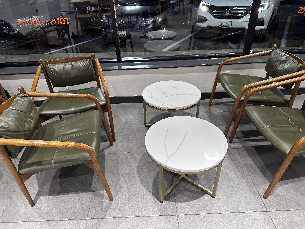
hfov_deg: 71.6
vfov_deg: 56.8
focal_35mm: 24
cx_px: 152
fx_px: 211
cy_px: 114
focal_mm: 6.86
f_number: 1.78
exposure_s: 1/60
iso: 125
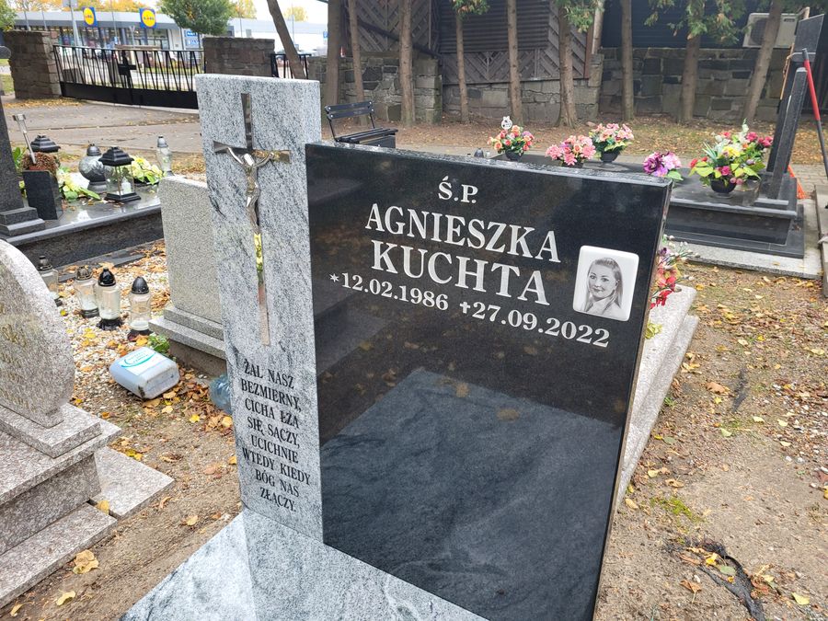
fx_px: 622
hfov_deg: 67.3
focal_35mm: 26
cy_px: 310
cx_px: 414
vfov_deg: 53.1
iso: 64
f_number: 1.8
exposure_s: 1/100
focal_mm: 5.4
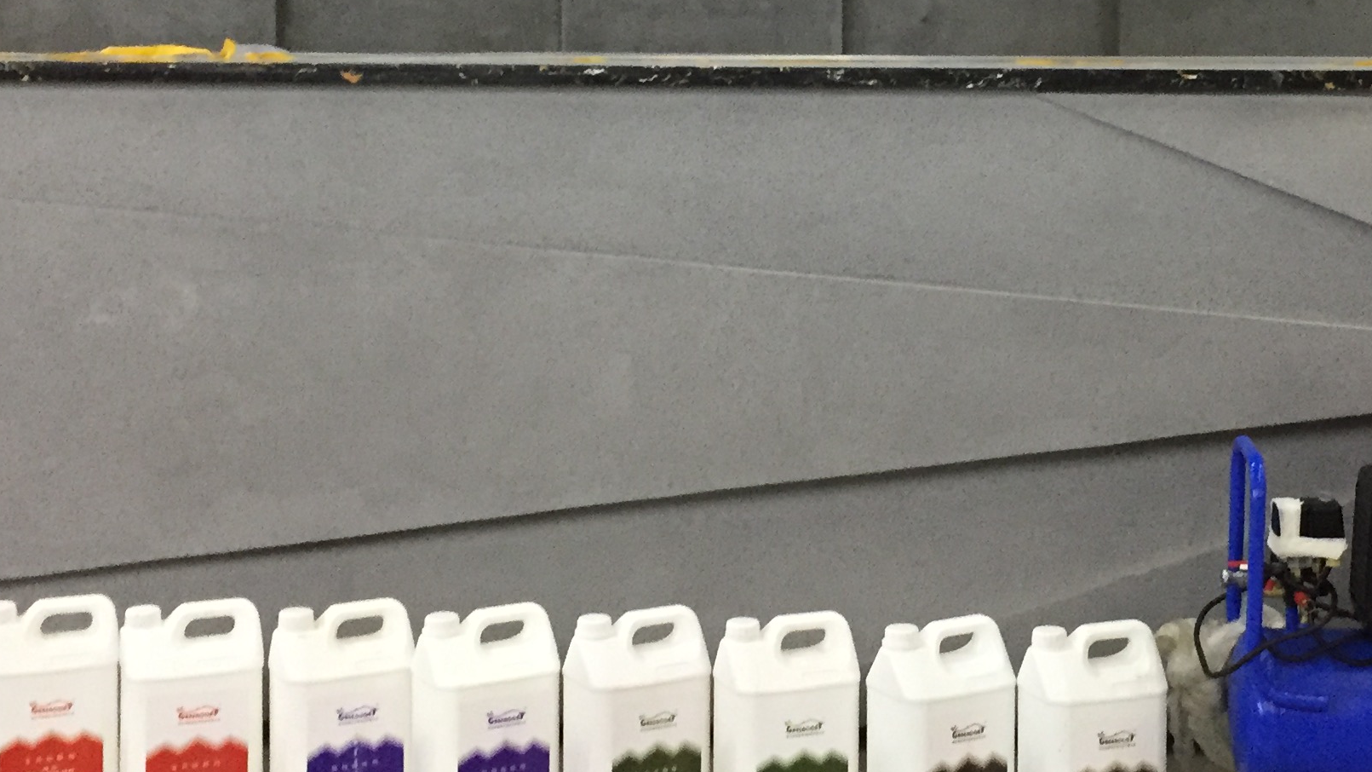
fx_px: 2328
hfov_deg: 32.6
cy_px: 121
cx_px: 915
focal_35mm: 64
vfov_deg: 18.6
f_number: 2.2
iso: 250
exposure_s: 1/20
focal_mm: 4.15
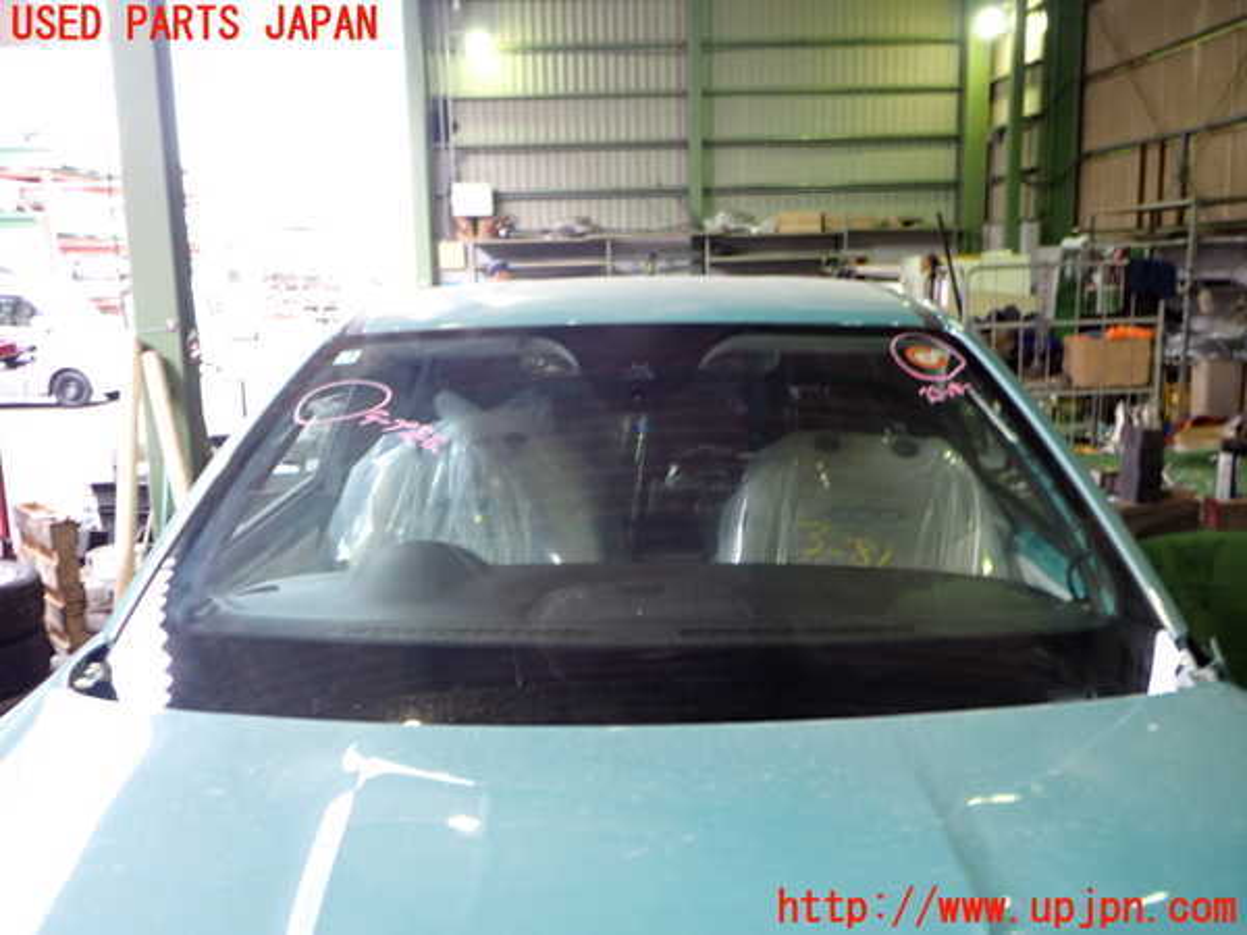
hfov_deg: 60.0
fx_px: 1081
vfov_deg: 46.8
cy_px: 468
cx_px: 624
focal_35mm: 30
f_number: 2.3
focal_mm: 5.4
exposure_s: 1/30
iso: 250
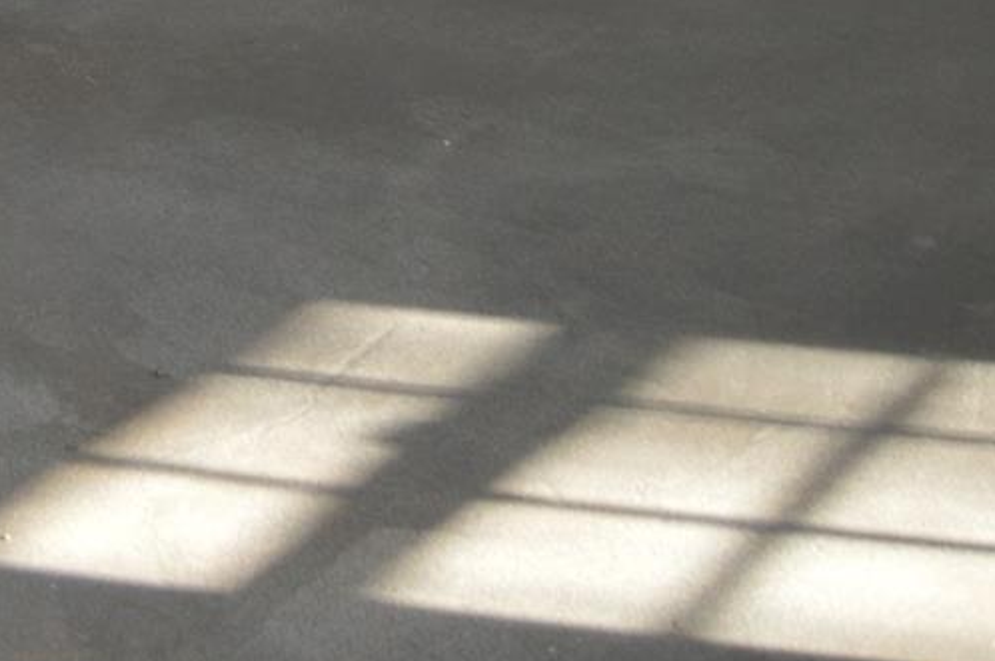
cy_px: -674
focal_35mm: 111
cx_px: -593
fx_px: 3065
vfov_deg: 11.1
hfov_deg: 16.4
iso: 100
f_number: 4
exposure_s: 1/60
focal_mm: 18
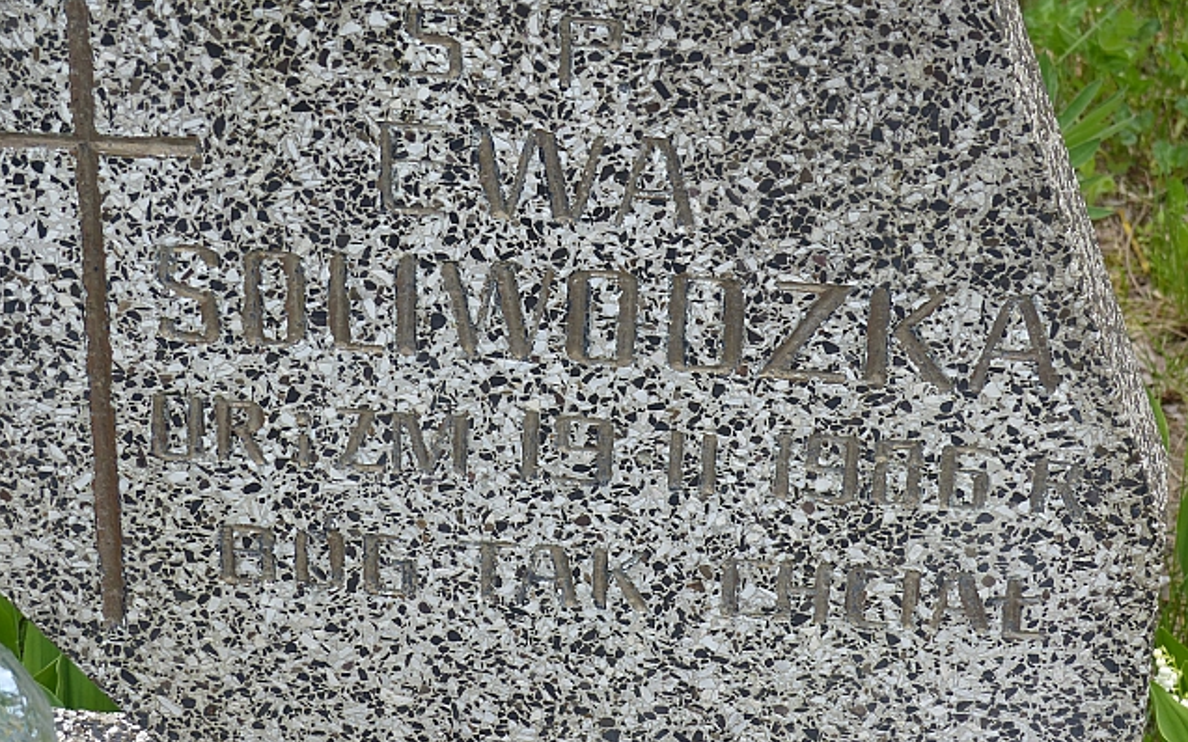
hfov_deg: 18.0
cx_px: 595
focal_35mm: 116
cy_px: 315
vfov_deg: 11.3
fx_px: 3755
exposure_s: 1/200
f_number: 4
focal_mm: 19.6
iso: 100
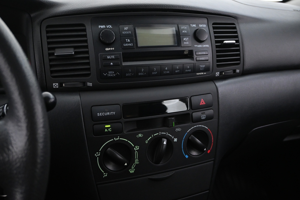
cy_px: 100
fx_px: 269
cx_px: 150
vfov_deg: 40.8
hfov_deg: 58.3
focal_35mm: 32
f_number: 4
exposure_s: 1/25
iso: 2200
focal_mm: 21.5
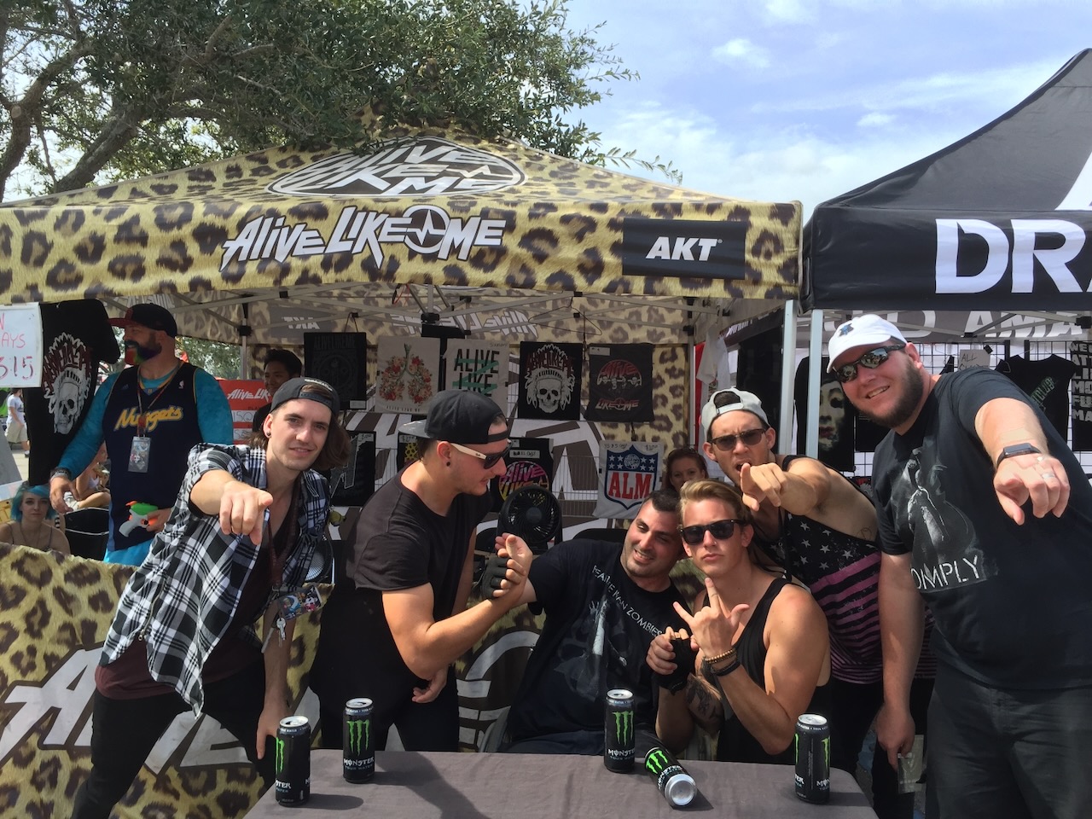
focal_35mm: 29
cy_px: 410
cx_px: 546
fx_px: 915
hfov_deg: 61.7
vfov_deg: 48.2
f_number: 2.2
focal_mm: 4.15
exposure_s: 1/942
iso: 32
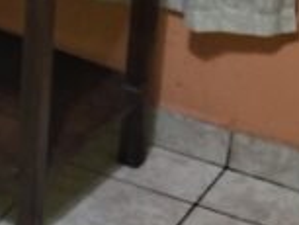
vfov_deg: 11.3
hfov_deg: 12.0
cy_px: 113
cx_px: -426
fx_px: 1132
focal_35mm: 131
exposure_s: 1/40
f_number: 2.2
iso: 250
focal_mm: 3.72
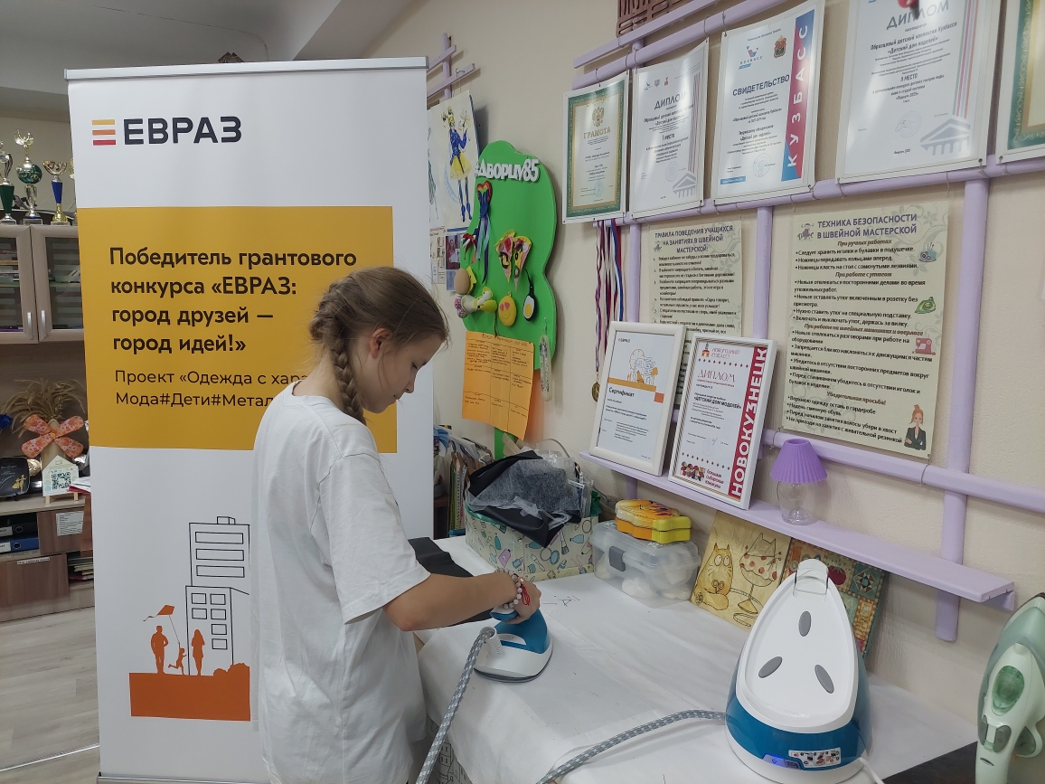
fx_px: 725
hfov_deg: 71.6
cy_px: 392
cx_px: 522
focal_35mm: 24
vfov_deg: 56.8
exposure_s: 1/100
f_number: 1.8
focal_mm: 5.23
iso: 100
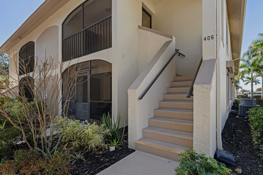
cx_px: 136
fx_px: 131
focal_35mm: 18
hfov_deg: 90.0
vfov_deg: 67.4
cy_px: 88
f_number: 8
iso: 320
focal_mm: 17
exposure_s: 1/15
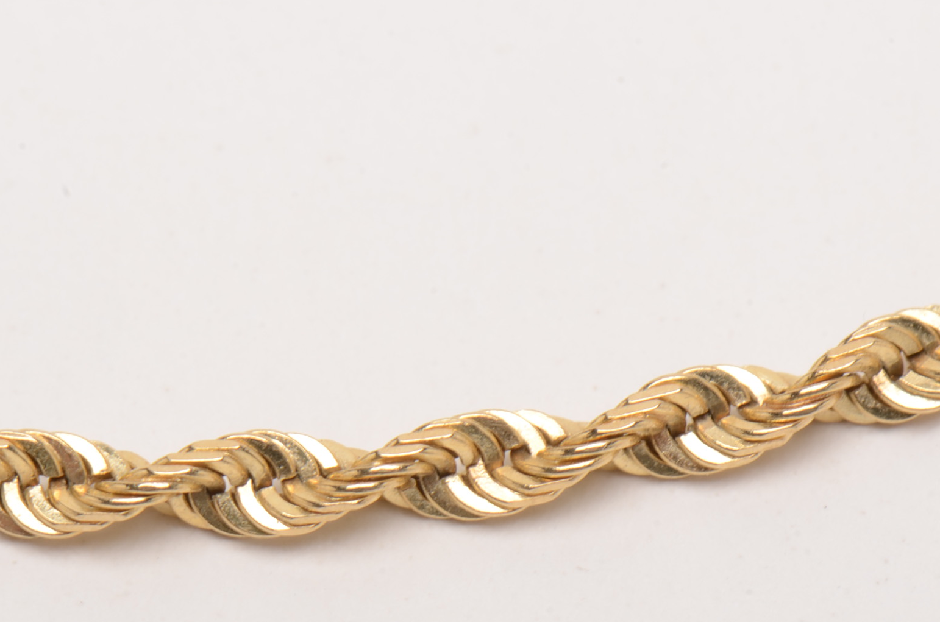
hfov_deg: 10.1
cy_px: 436
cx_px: 438
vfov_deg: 6.7
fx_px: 5310
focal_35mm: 204
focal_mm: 85
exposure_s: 1/160
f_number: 22
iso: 100
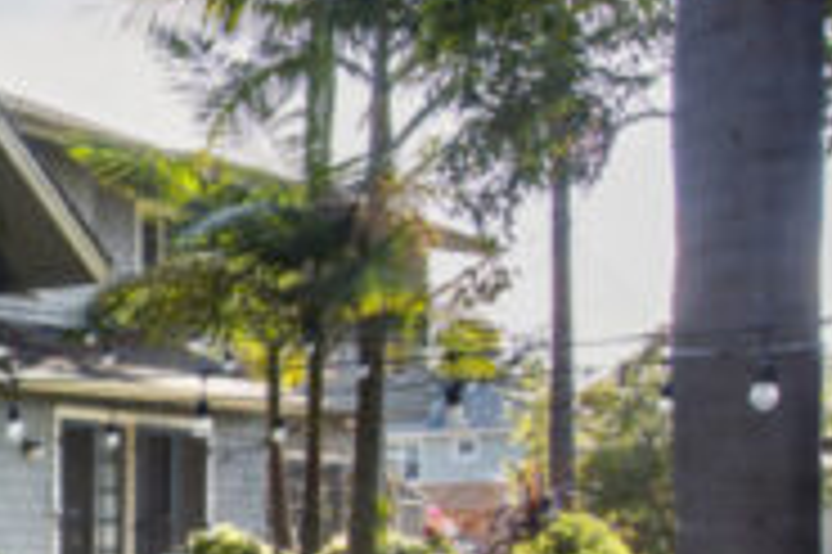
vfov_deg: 20.2
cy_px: 559
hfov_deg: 23.0
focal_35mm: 65
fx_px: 1501
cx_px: -513
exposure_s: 1/60
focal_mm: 15
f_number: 6.3
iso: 125
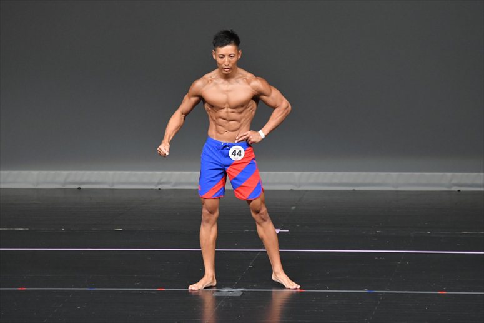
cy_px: 162
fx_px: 4636
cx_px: 242
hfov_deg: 6.0
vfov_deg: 4.0
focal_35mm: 345
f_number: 5.6
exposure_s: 1/400
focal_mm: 230
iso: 4000
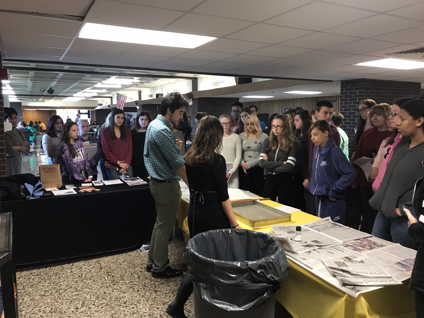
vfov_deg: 49.7
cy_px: 159
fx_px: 343
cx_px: 212
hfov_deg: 63.4
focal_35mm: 28
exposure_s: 1/17
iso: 40
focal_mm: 3.99
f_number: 1.8
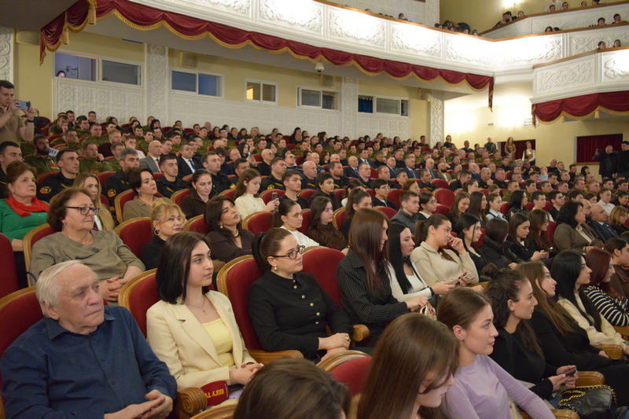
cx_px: 314
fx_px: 472
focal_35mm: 27
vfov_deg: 47.9
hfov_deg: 67.4
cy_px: 210
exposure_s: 1/25
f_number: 3.5
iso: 3200
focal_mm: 18
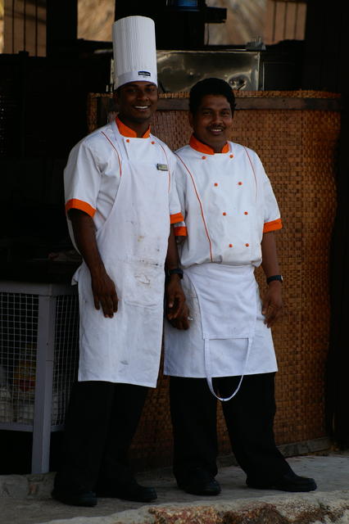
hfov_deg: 5.1
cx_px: 174
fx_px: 3930
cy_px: 262
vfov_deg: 7.6
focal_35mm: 270
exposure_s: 1/300
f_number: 7.1
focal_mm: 180
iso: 200
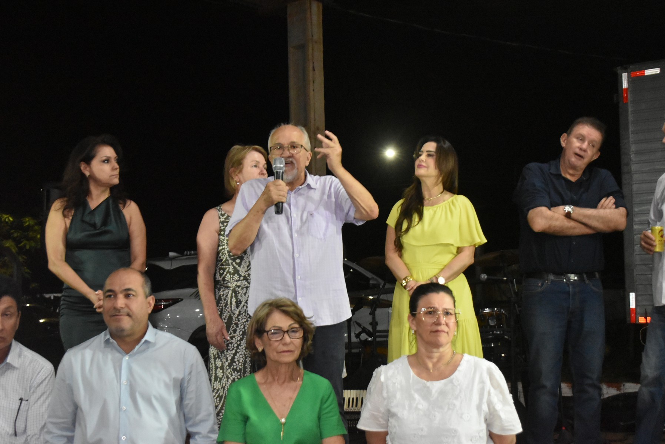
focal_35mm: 54
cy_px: 222
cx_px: 332
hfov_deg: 36.8
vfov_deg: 25.1
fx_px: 998
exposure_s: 1/80
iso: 6400
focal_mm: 36
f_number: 5
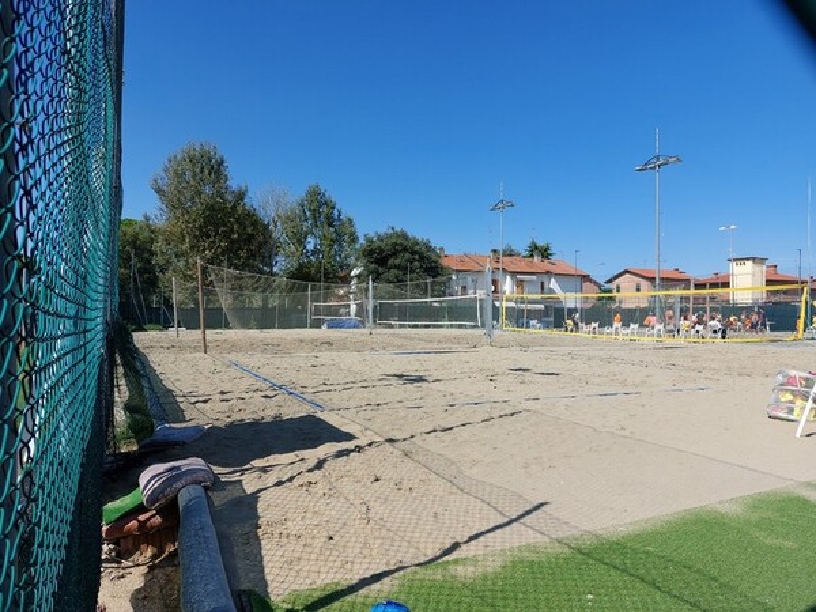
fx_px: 589
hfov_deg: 69.4
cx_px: 408
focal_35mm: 25
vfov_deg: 54.9
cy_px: 306
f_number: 1.8
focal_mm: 5.23
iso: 25
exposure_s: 1/1398
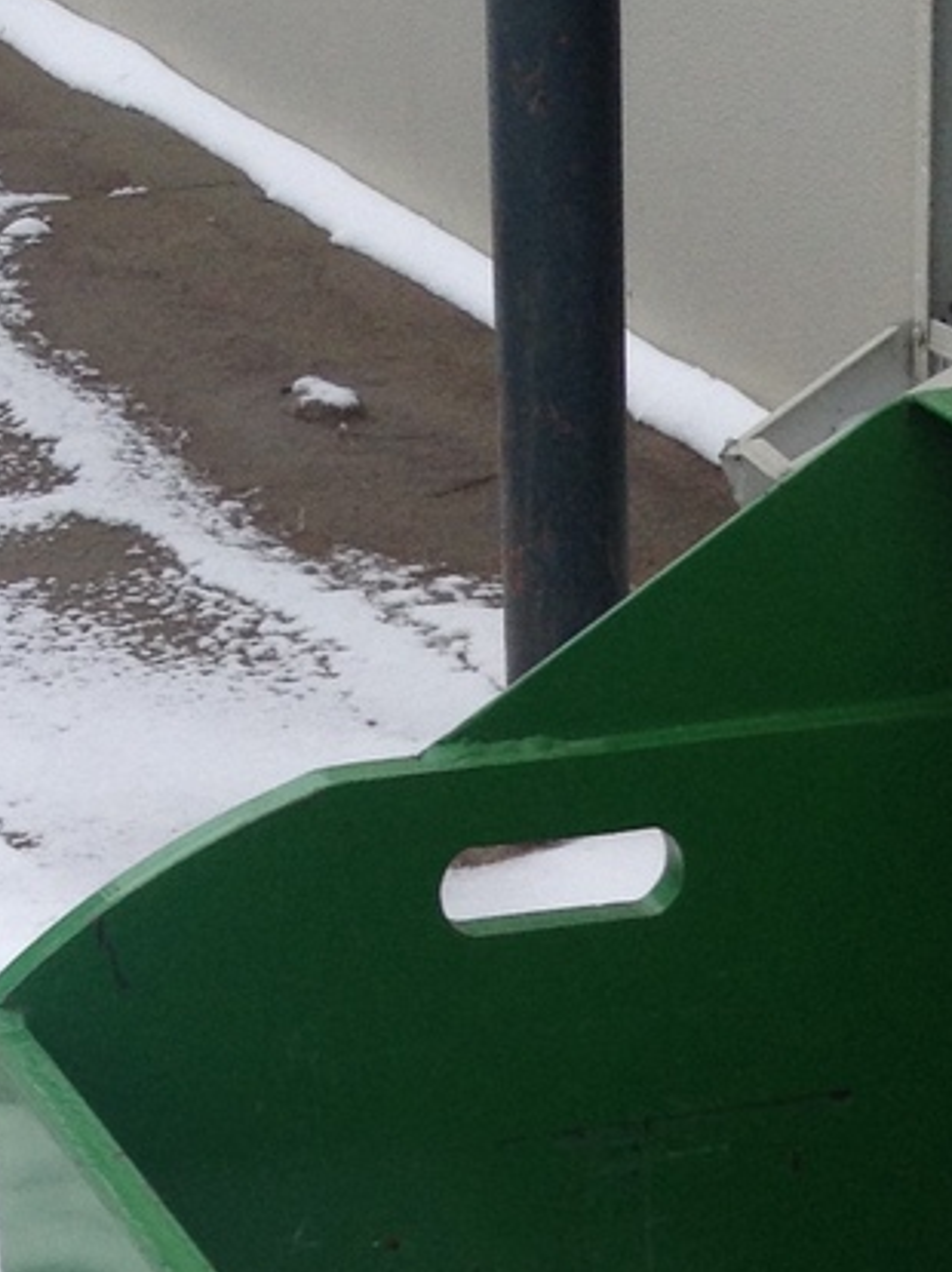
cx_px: 866
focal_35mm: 130
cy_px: 2046
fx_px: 4772
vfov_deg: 14.0
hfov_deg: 11.3
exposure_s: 1/1284
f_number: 2.4
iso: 50
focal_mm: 4.28
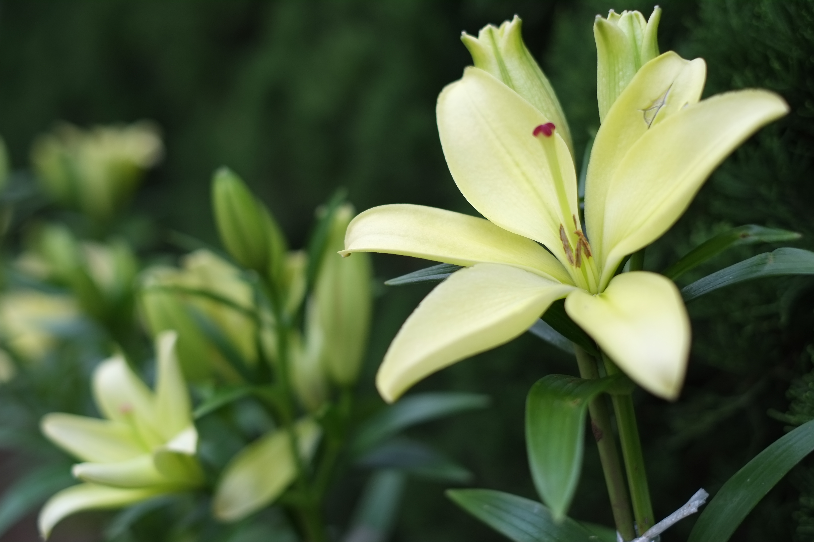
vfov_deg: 25.5
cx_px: 407
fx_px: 1198
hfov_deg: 37.5
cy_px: 271
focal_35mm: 53
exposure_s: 1/340
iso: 200
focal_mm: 35
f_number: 2
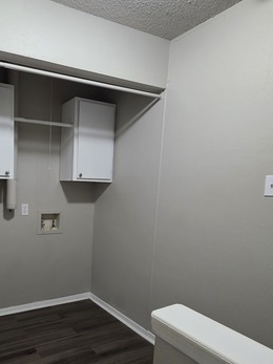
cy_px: 218
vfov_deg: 70.9
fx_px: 253
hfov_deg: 53.5
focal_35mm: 24
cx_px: 60
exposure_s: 1/60
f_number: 1.9
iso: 320
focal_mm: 2.2
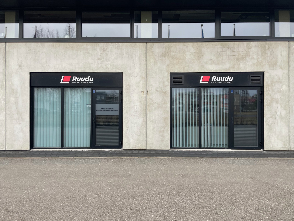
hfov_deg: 67.3
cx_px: 147
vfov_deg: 53.1
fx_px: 221
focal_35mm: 26
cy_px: 110
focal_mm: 4.2
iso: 32
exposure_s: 1/278
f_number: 1.6
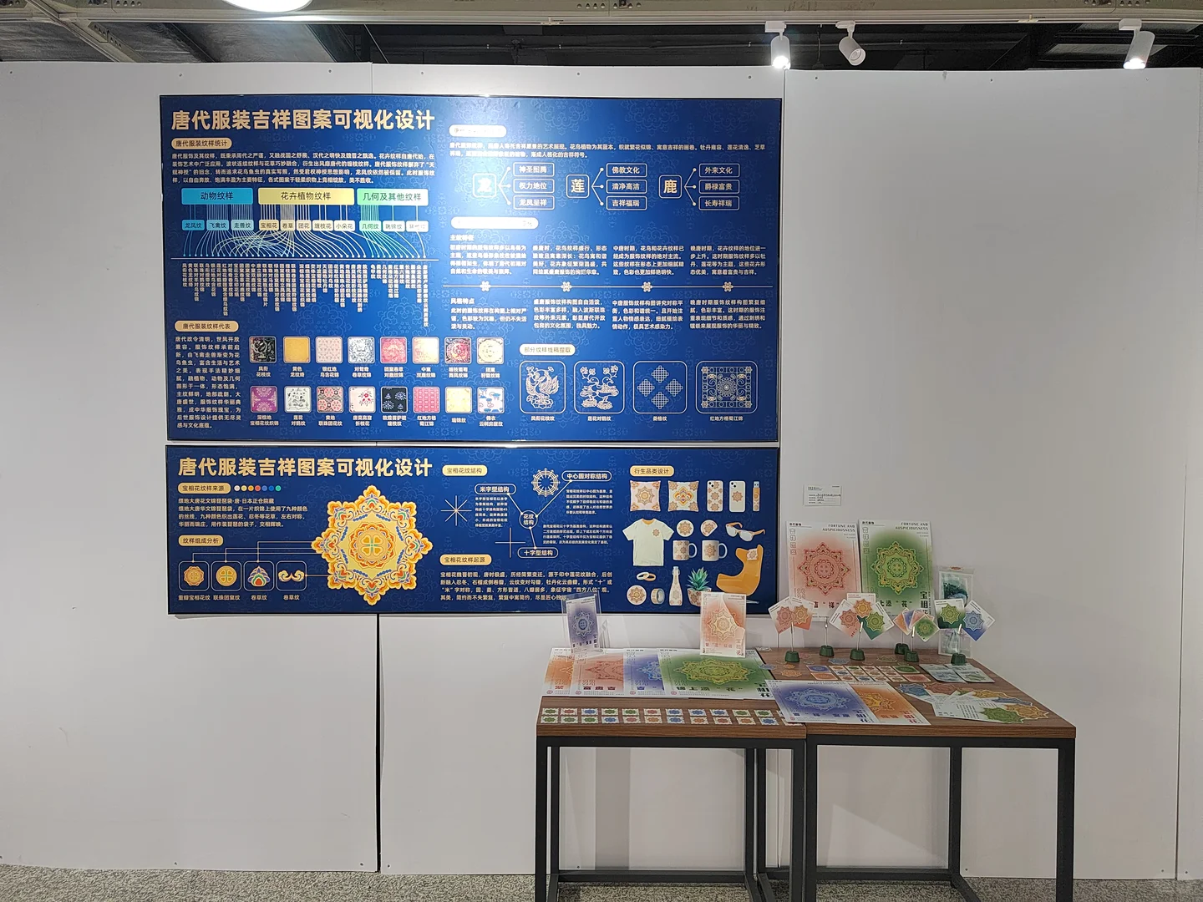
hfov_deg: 73.9
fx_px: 799
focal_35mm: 23
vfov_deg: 58.9
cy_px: 451
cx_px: 602
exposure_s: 1/100
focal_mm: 5.52
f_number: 1.9
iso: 844
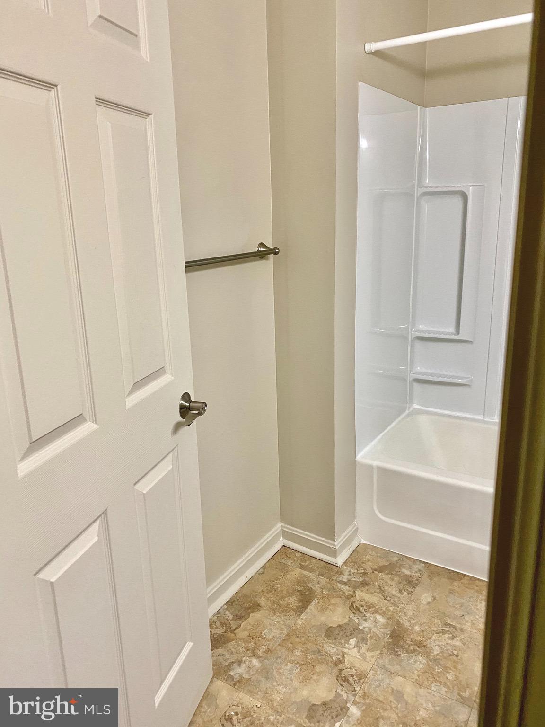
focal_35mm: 26
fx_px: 546
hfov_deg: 53.1
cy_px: 364
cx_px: 272
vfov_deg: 67.3
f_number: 1.8
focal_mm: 4.25
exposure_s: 1/60
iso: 200
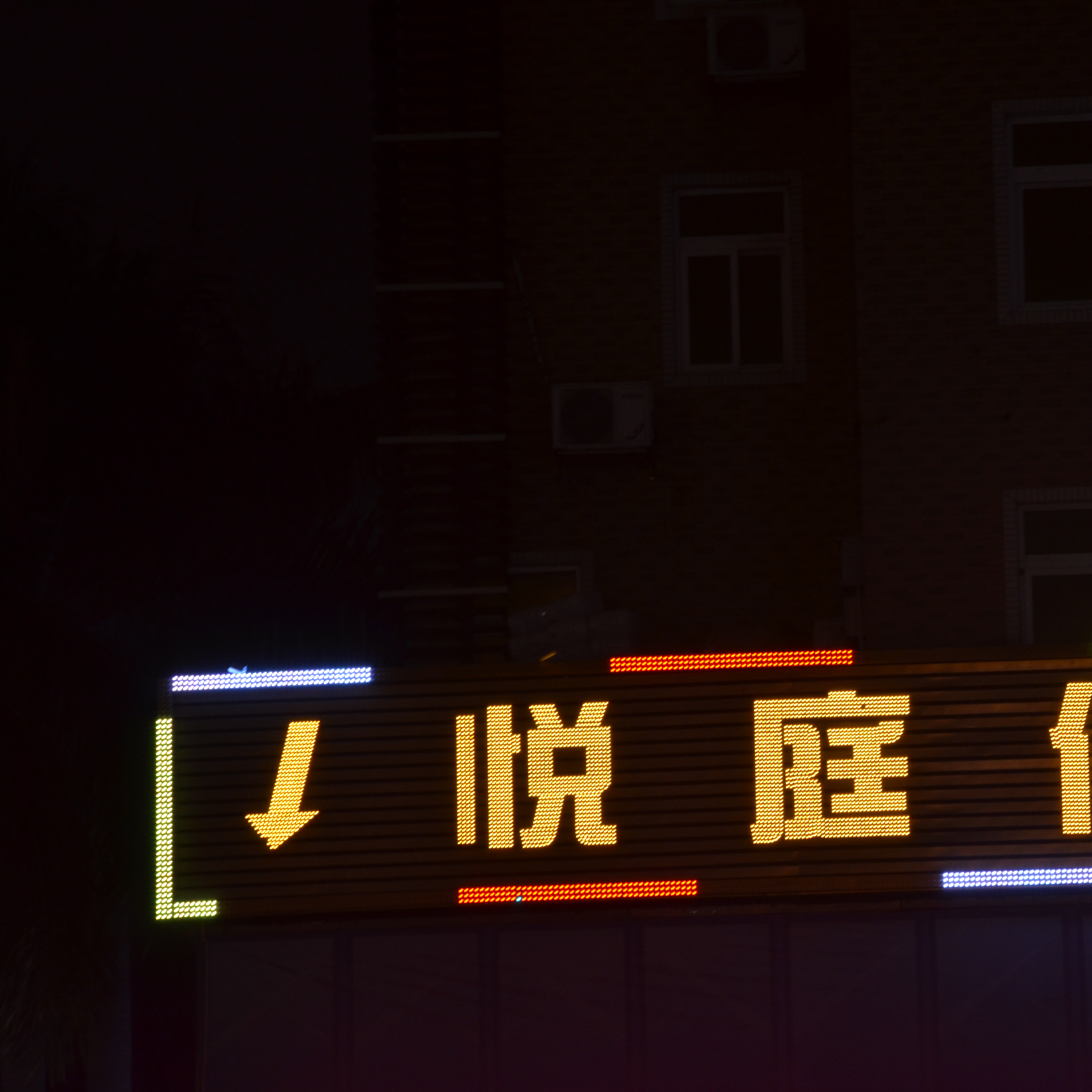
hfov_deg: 12.9
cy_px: 544
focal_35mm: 135
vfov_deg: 12.9
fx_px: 4818
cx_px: 768
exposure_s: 1/30
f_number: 9
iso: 720
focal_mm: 70
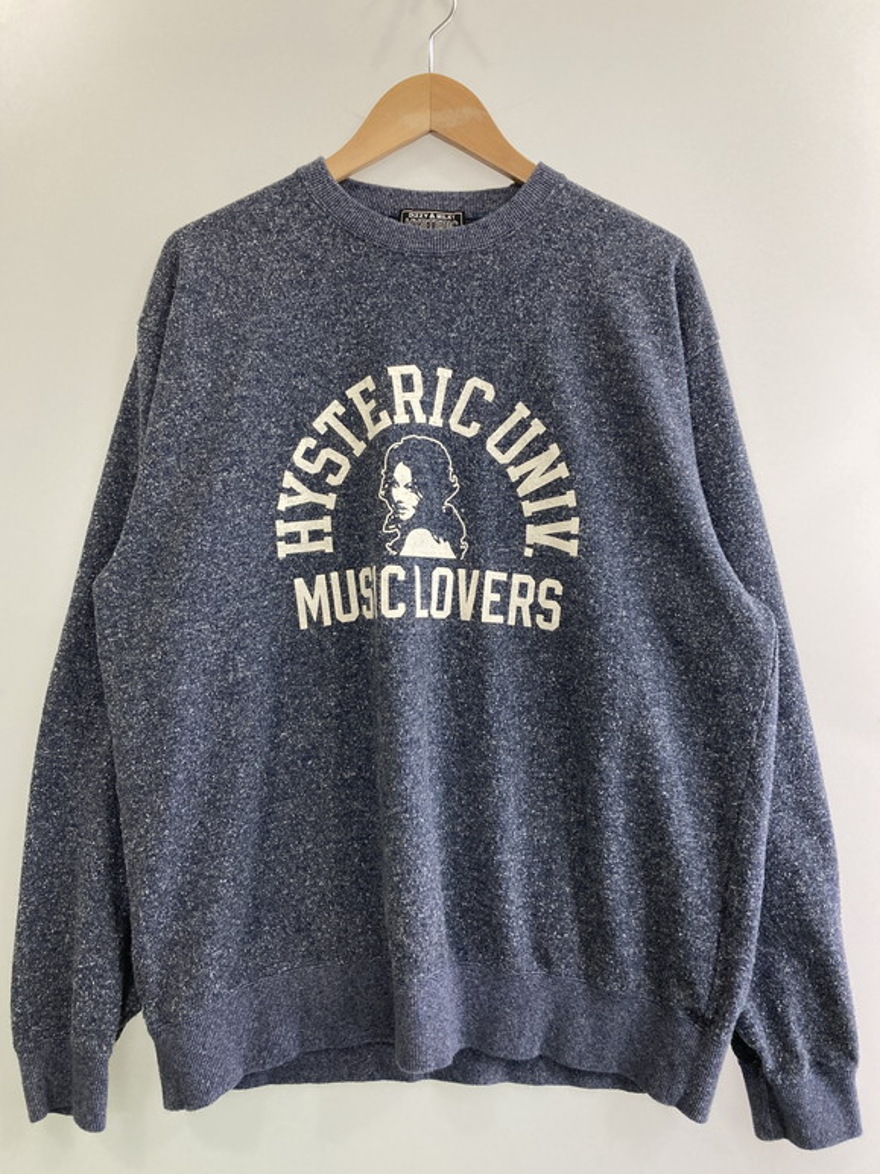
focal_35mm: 29
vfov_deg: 61.7
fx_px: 983
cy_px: 573
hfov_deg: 48.2
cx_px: 430
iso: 100
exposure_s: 1/50
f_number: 1.8
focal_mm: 3.99
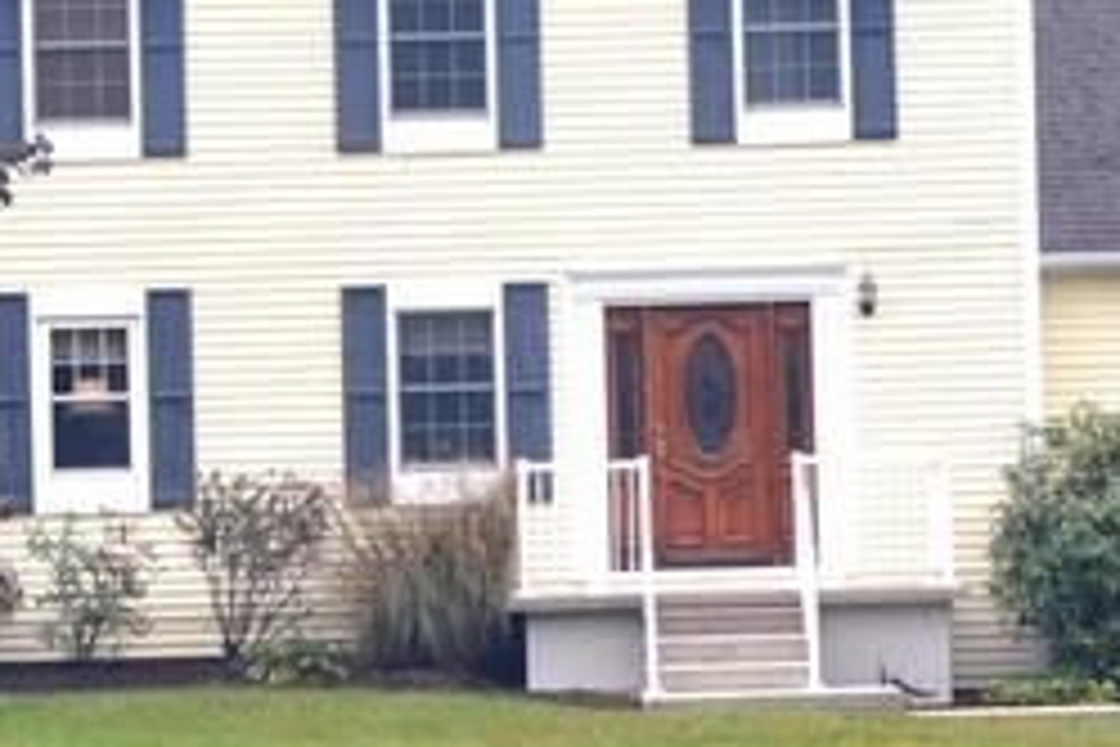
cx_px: 558
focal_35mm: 185
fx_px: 5755
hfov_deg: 11.1
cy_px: 500
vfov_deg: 7.4
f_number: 5.6
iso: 220
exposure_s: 1/125
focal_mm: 40
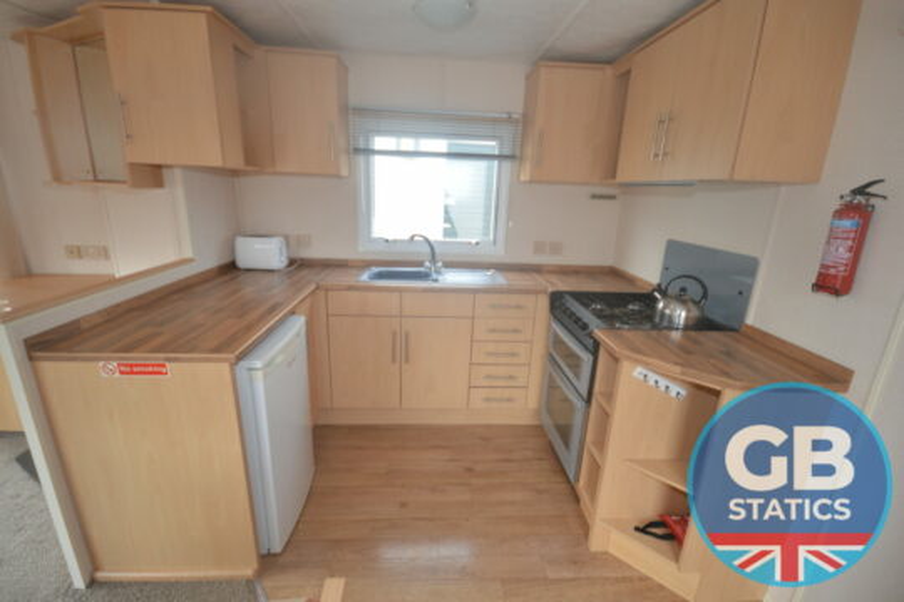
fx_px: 377
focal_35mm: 15
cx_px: 452
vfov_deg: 77.3
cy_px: 301
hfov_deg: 100.4
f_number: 4.5
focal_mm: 10
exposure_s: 1/80
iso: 400
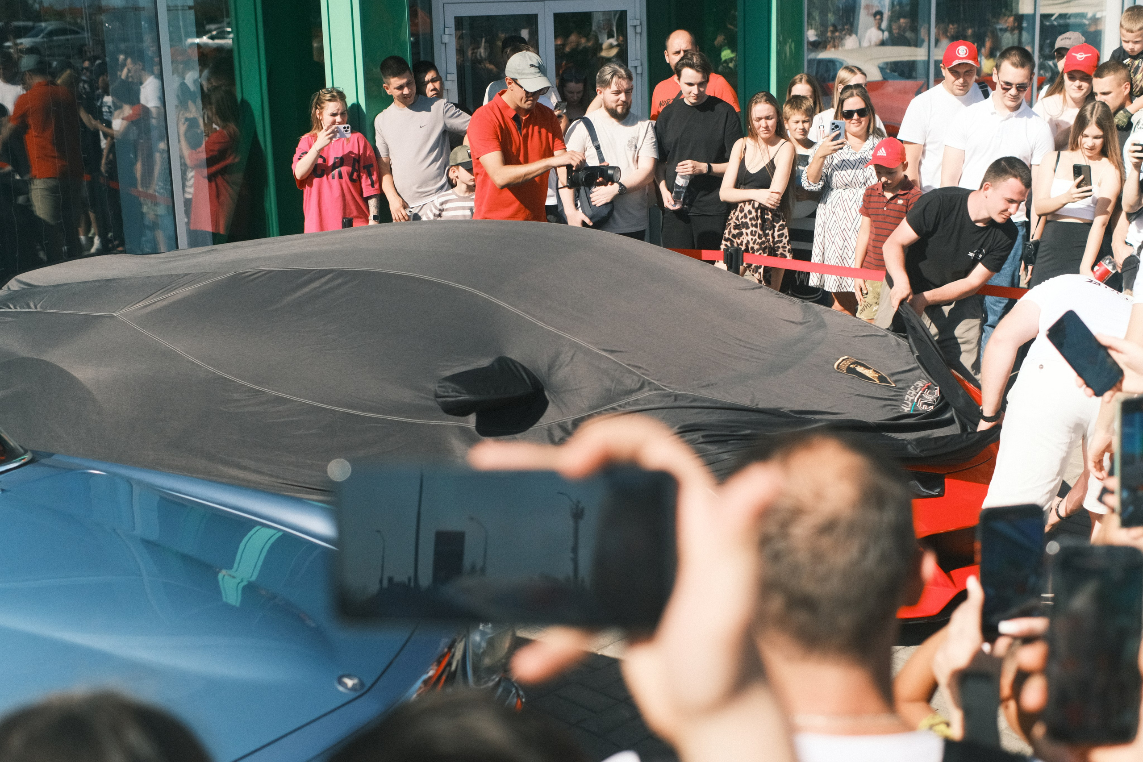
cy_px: 381
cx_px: 572
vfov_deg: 29.9
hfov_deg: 43.6
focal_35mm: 45
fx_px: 1429
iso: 2500
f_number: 2.5
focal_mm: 30
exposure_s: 1/160
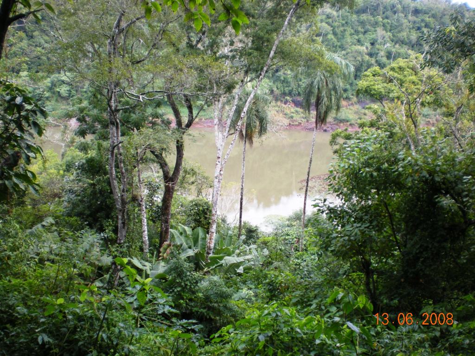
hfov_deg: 49.0
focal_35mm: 38
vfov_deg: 37.7
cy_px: 178
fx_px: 521
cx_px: 238
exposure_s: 1/91.7
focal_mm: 6.3
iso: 64
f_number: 3.1
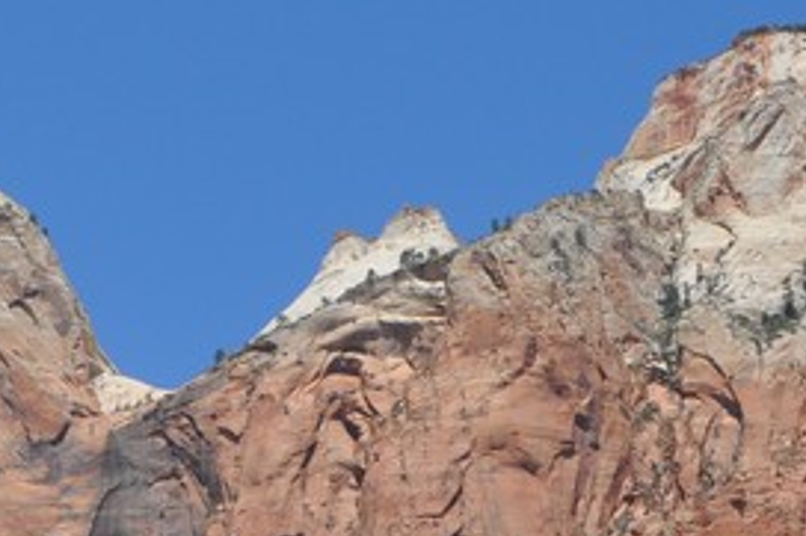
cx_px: 98
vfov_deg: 11.0
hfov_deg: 16.3
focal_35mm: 124
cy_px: 284
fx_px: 2774
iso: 200
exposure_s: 1/400
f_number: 10
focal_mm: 22
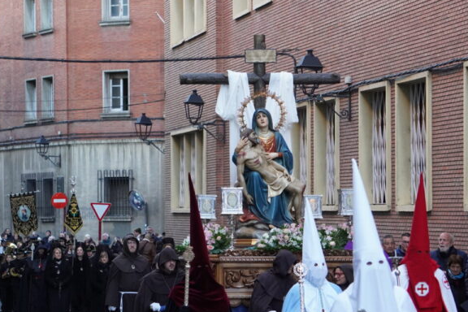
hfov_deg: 15.1
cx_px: 240
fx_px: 1768
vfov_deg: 10.1
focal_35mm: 136
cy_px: 184
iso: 2000
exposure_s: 1/160
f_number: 5
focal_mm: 68
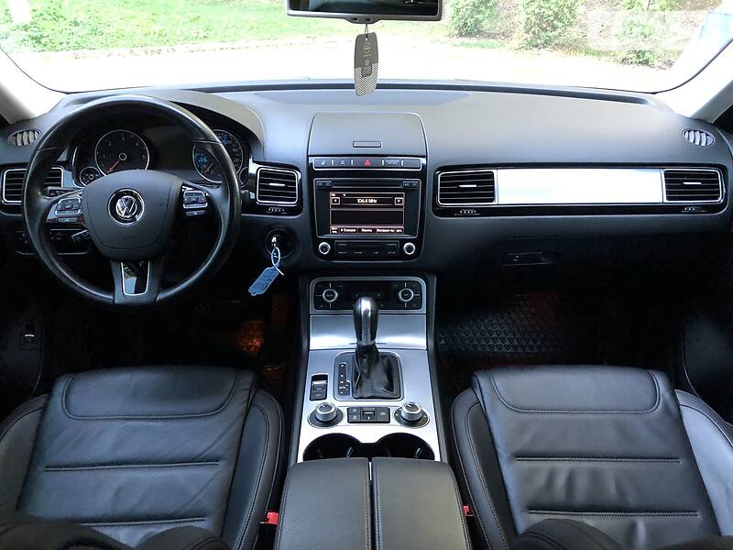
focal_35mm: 28
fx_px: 593
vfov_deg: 49.7
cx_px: 366
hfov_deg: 63.4
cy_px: 275
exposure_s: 1/10
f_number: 1.8
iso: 100
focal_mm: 4
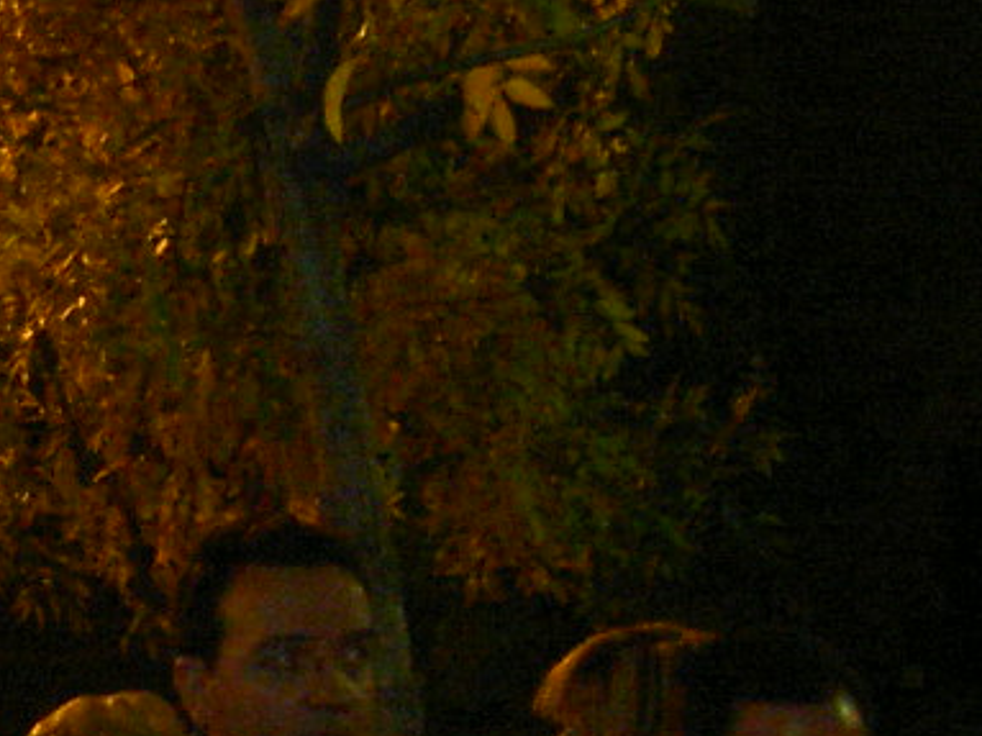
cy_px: 1059
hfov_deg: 11.9
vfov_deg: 8.9
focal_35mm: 163
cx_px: -208
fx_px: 4623
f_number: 2.8
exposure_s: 1/59.5
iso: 100
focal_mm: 8
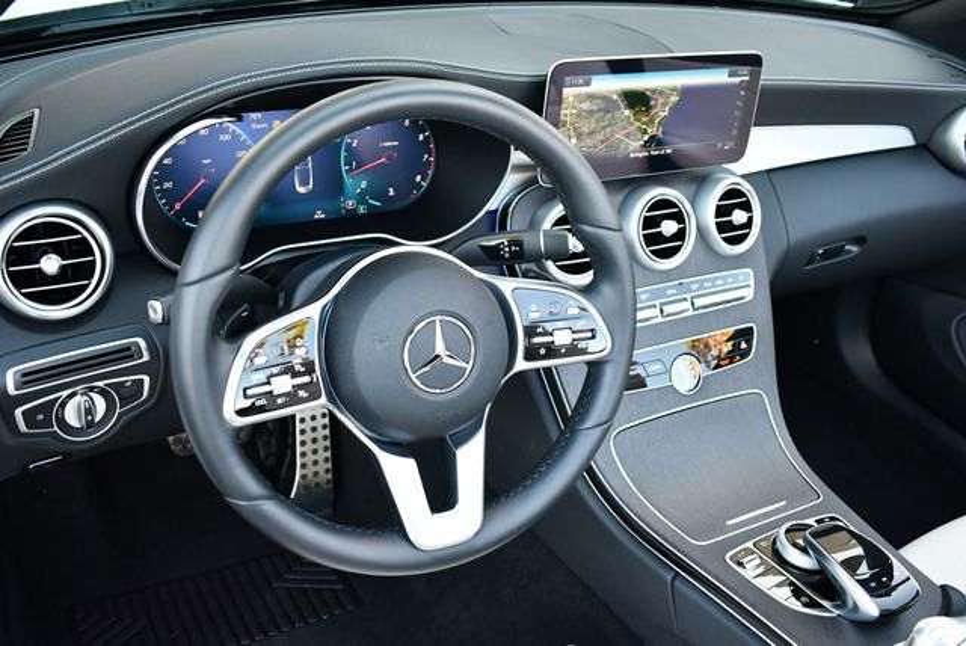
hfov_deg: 53.1
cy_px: 323
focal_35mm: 36
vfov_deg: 36.9
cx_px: 483
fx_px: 967
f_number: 3.5
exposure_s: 1/200
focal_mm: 18
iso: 800
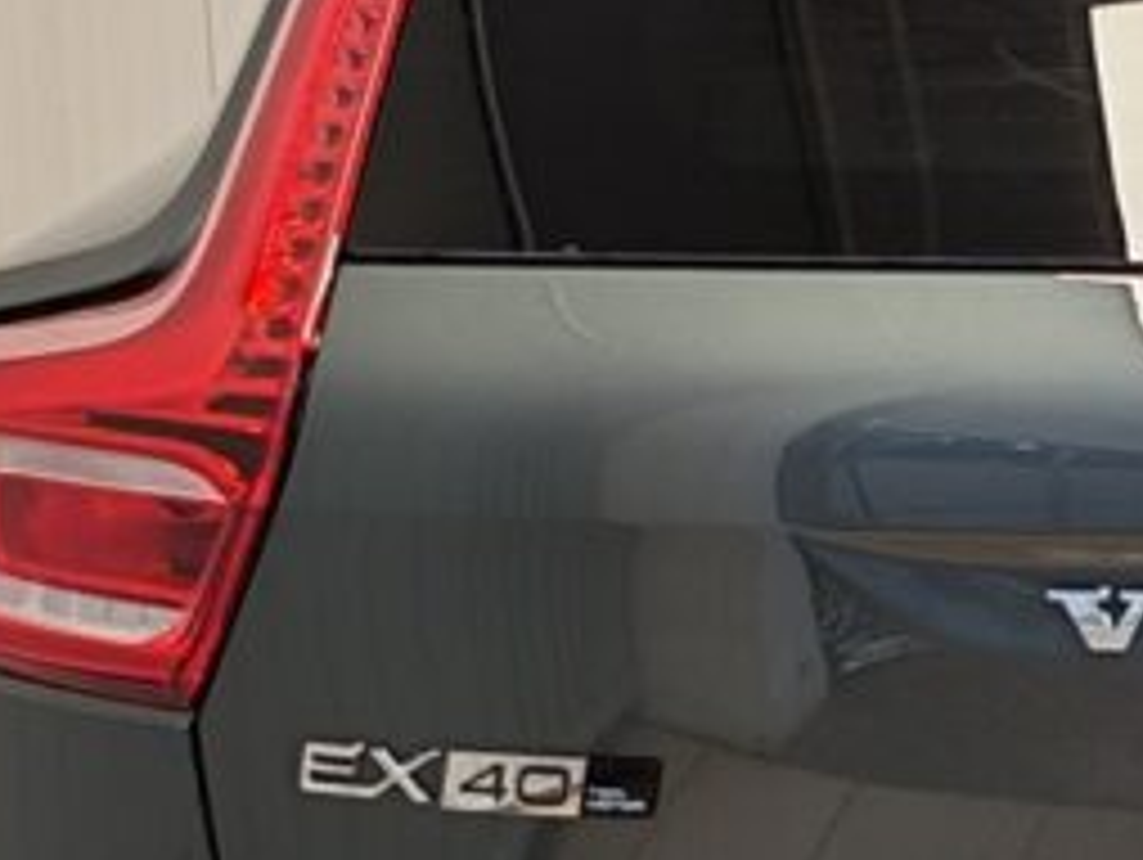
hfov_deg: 13.5
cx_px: 1737
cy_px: 626
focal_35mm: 137
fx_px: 4528
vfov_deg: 10.8
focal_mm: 5.4
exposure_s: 1/50
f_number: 1.6
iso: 64
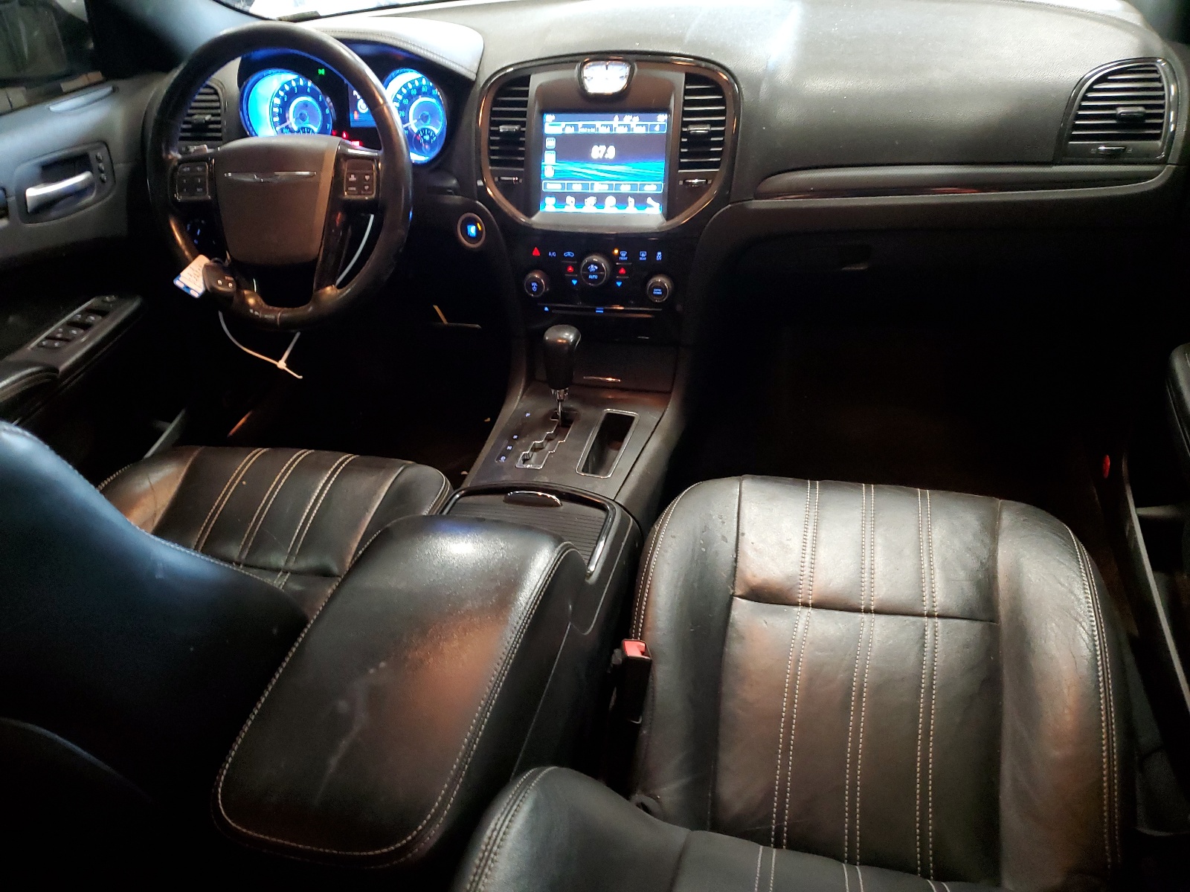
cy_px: 446
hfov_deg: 67.3
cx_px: 595
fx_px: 894
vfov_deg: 53.1
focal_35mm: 26
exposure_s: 1/15
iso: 307
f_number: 1.5
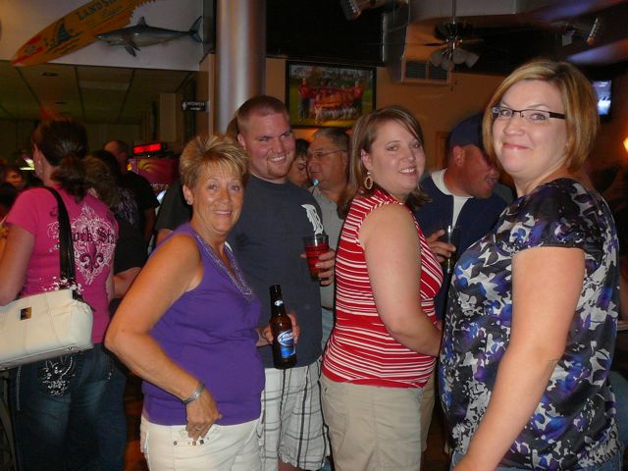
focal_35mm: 35
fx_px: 635
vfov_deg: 40.7
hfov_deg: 52.6
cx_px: 314
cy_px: 236
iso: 160
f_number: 2.8
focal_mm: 5.2
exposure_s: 1/8
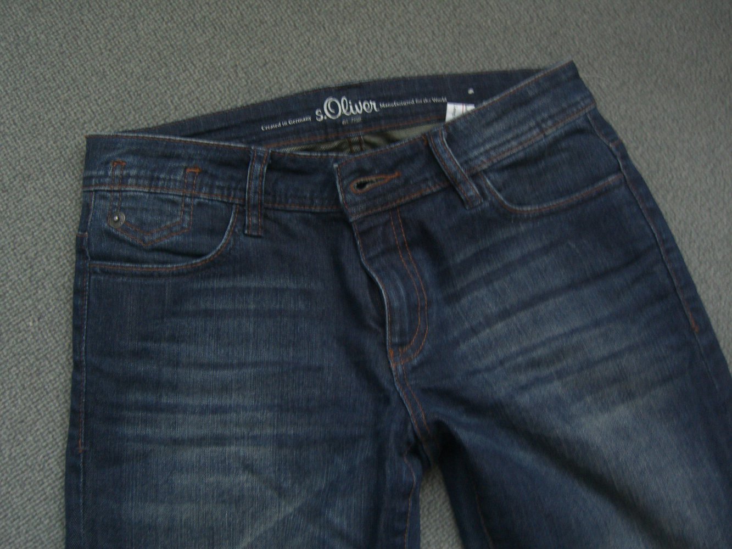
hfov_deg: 49.0
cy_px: 274
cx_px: 366
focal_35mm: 38
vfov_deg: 37.7
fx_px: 804
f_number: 2.8
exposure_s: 1/8
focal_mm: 7.9
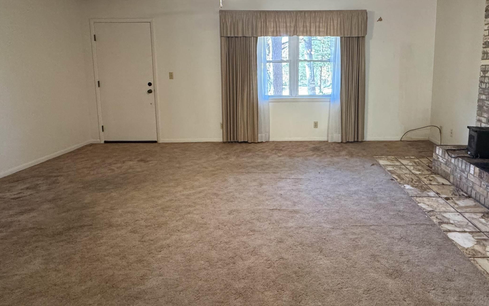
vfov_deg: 54.1
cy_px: 106
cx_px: 289
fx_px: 293
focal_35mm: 22
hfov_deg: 78.9
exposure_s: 1/60
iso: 500
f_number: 2.2
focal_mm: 2.22
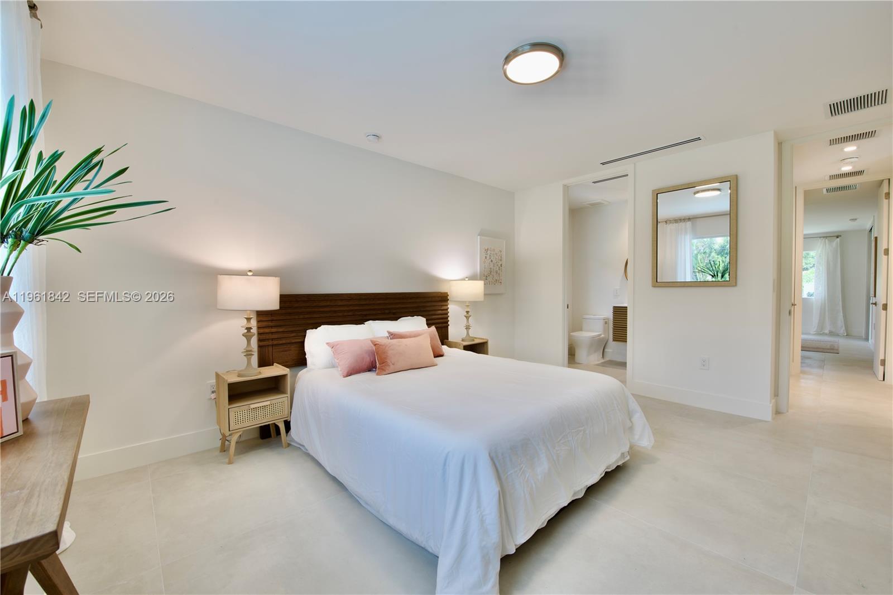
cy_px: 298
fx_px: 347
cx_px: 446
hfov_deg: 104.3
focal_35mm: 14
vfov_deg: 81.2
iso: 31
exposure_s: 1/2
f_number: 10
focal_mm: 14
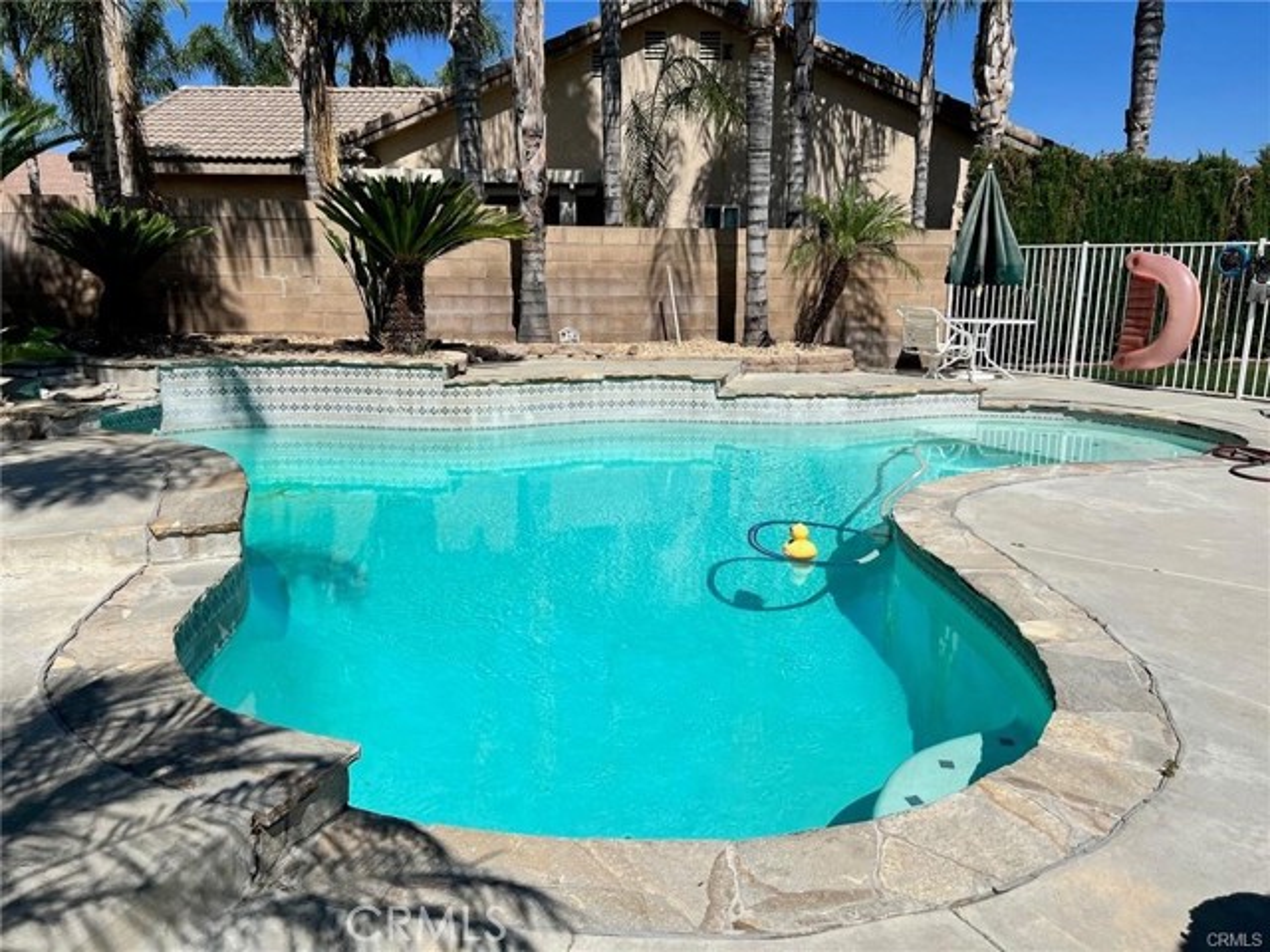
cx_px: 635
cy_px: 476
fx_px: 954
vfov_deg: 53.1
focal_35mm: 26
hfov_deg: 67.3
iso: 50
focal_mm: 5.7
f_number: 1.5
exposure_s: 1/11364
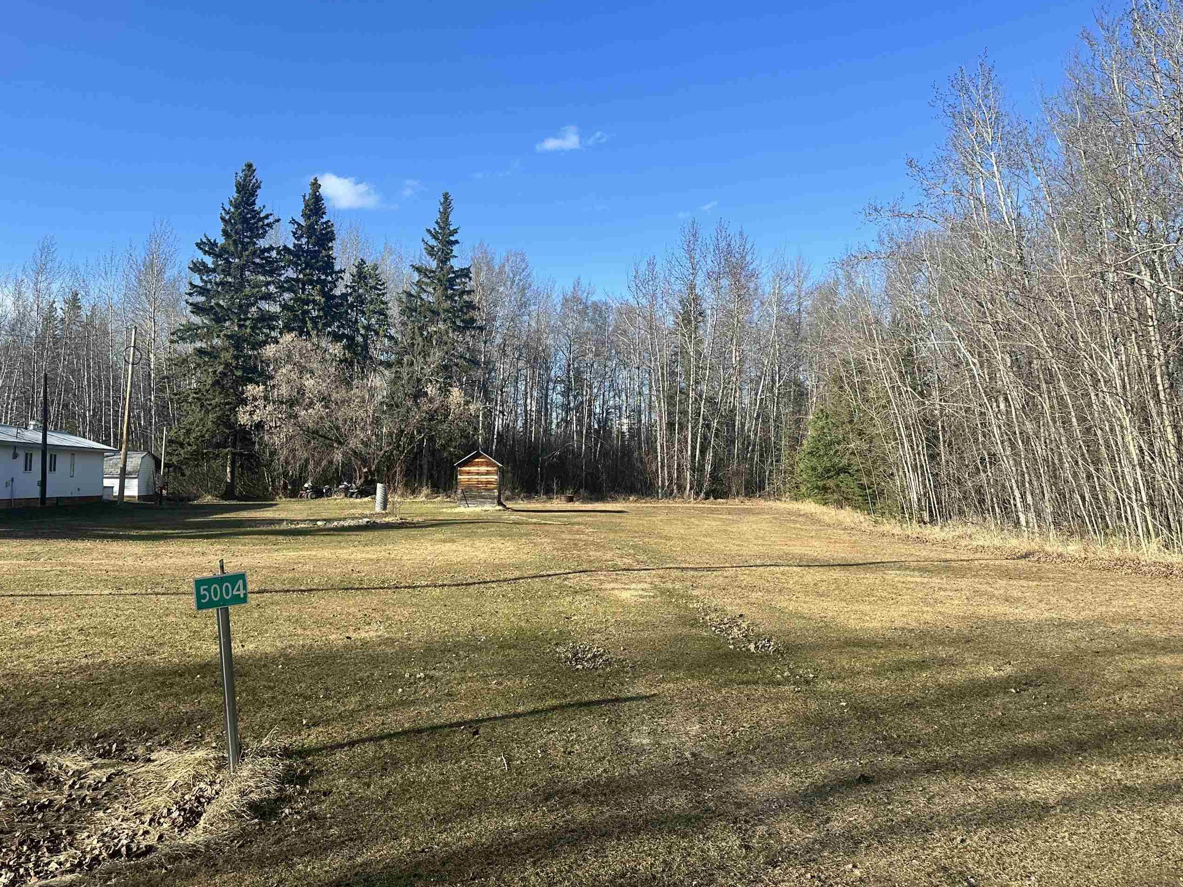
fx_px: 991
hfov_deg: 61.6
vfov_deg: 48.2
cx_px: 577
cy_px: 405
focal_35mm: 29
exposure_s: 1/2469
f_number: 1.78
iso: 80
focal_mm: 6.86
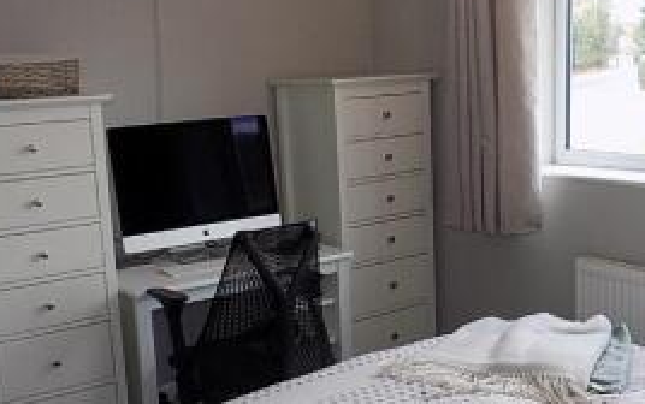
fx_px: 932
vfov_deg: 24.2
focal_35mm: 53
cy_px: 295
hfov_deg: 38.1
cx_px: 365
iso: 80
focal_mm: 4
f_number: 3.1
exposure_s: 1/40
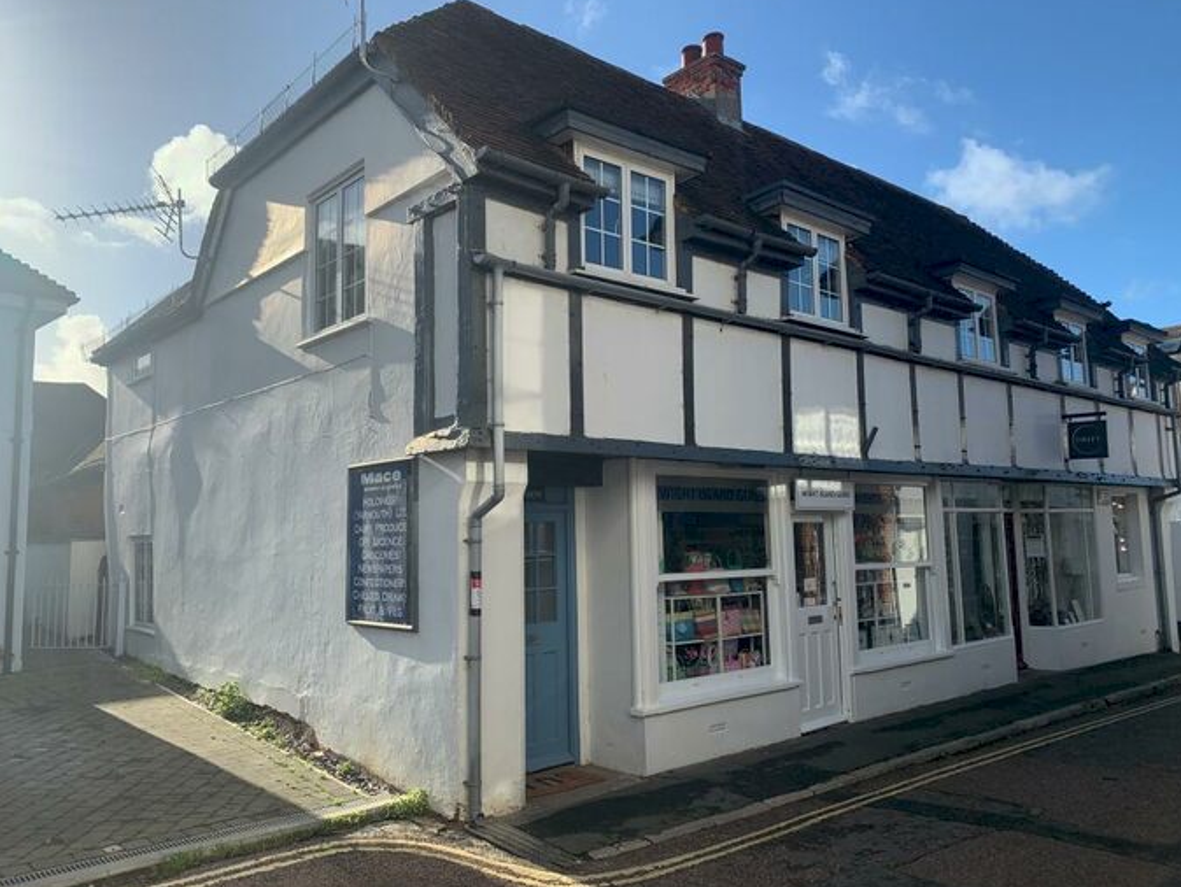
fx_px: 921
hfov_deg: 65.3
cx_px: 599
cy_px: 441
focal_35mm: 27
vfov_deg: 51.4
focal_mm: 4.25
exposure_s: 1/1992
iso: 25
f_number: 1.8
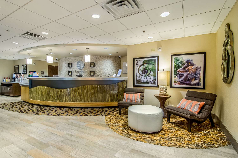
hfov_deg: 95.1
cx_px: 119
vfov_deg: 71.8
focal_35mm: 16
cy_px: 79
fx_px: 109
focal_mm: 11
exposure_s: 1/30
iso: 400
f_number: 9
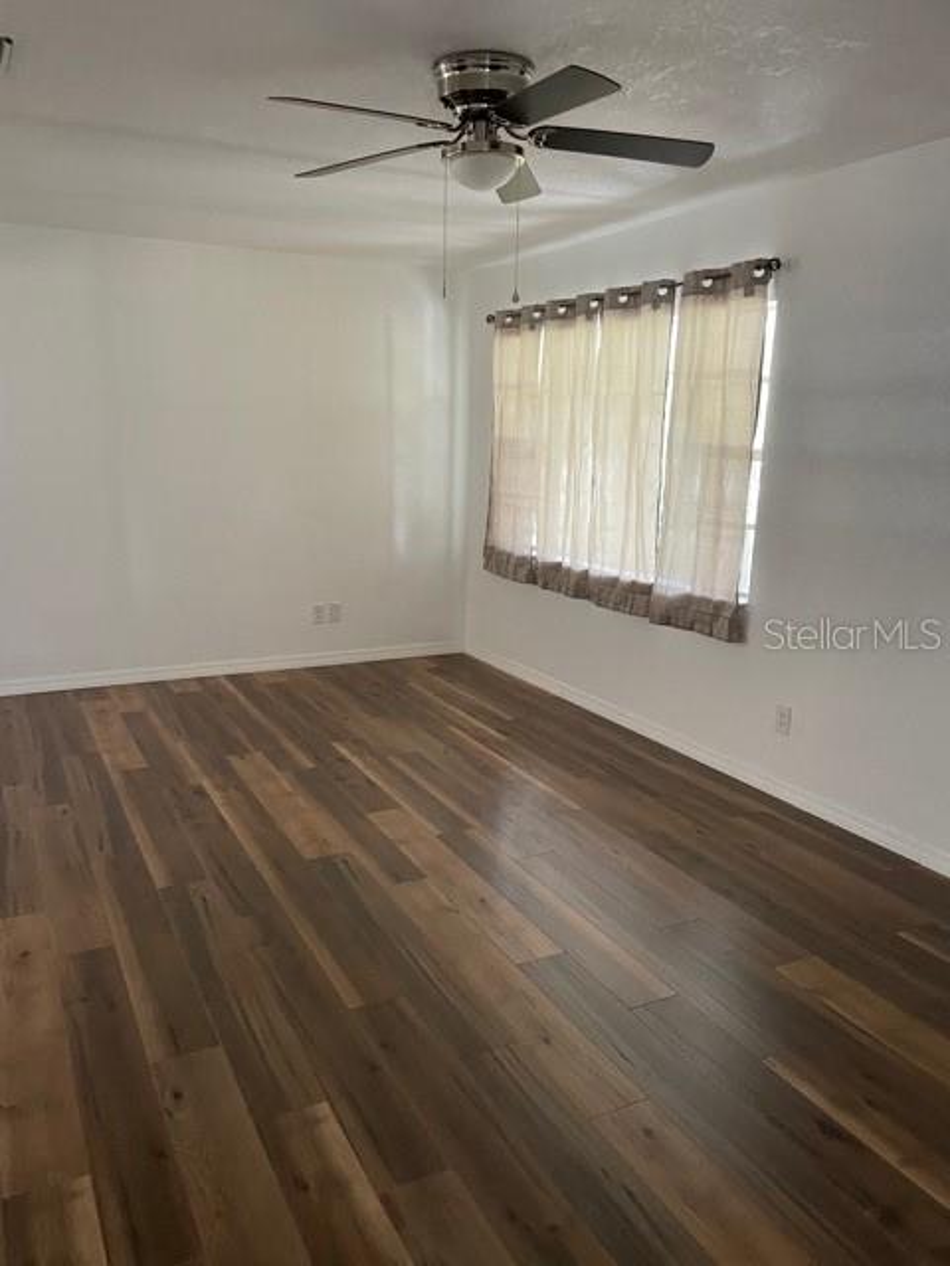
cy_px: 633
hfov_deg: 53.1
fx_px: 951
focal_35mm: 26
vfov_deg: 67.3
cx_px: 475
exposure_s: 1/60
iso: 320
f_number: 1.6
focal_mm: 4.2
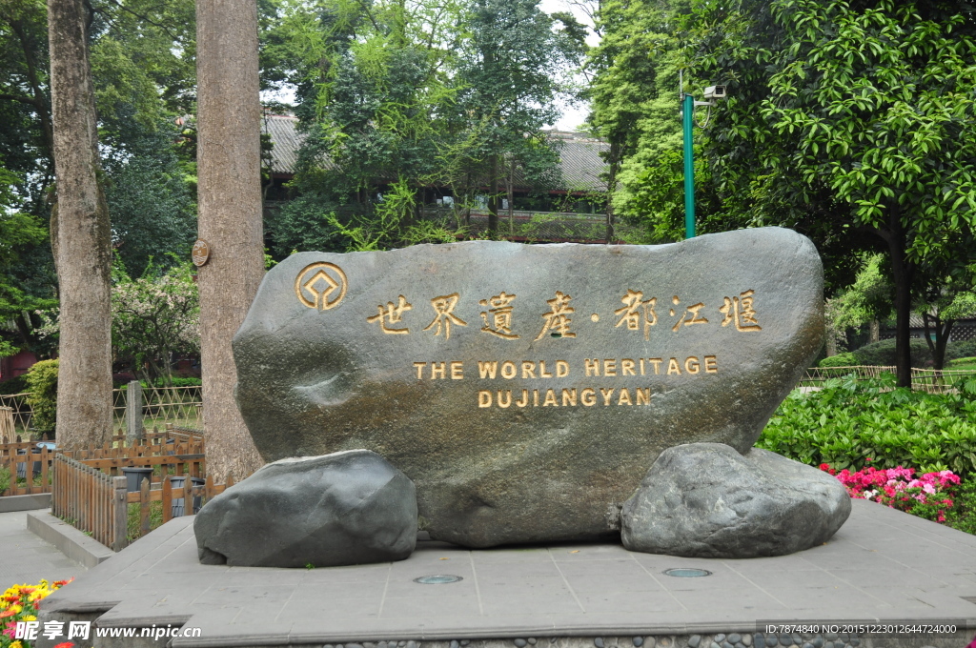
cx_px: 488
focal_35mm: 42
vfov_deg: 31.8
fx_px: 1137
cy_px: 324
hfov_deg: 46.5
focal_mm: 28
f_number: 6.3
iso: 200
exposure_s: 1/200
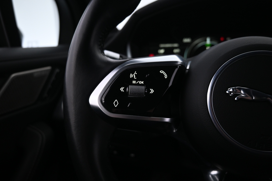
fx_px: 181
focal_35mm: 24
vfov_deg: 53.1
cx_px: 136
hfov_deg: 73.7
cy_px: 90
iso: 900
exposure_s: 1/25
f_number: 3.5
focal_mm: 16
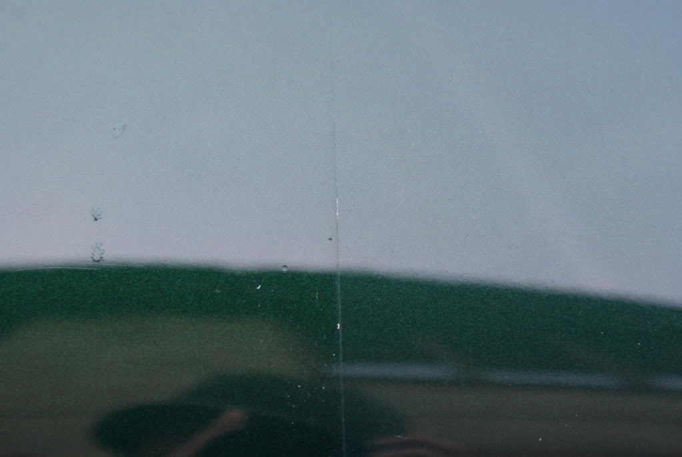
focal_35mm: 75
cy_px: 228
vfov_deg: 18.2
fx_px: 1423
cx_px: 341
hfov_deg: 27.0
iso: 250
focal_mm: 50
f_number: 5.6
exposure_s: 1/80
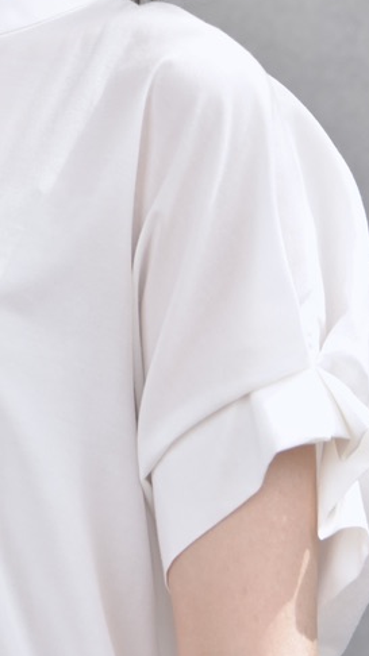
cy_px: 0
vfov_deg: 8.5
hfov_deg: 4.8
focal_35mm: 253
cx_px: -51
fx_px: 4405
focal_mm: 72
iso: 1000
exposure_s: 1/800
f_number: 5
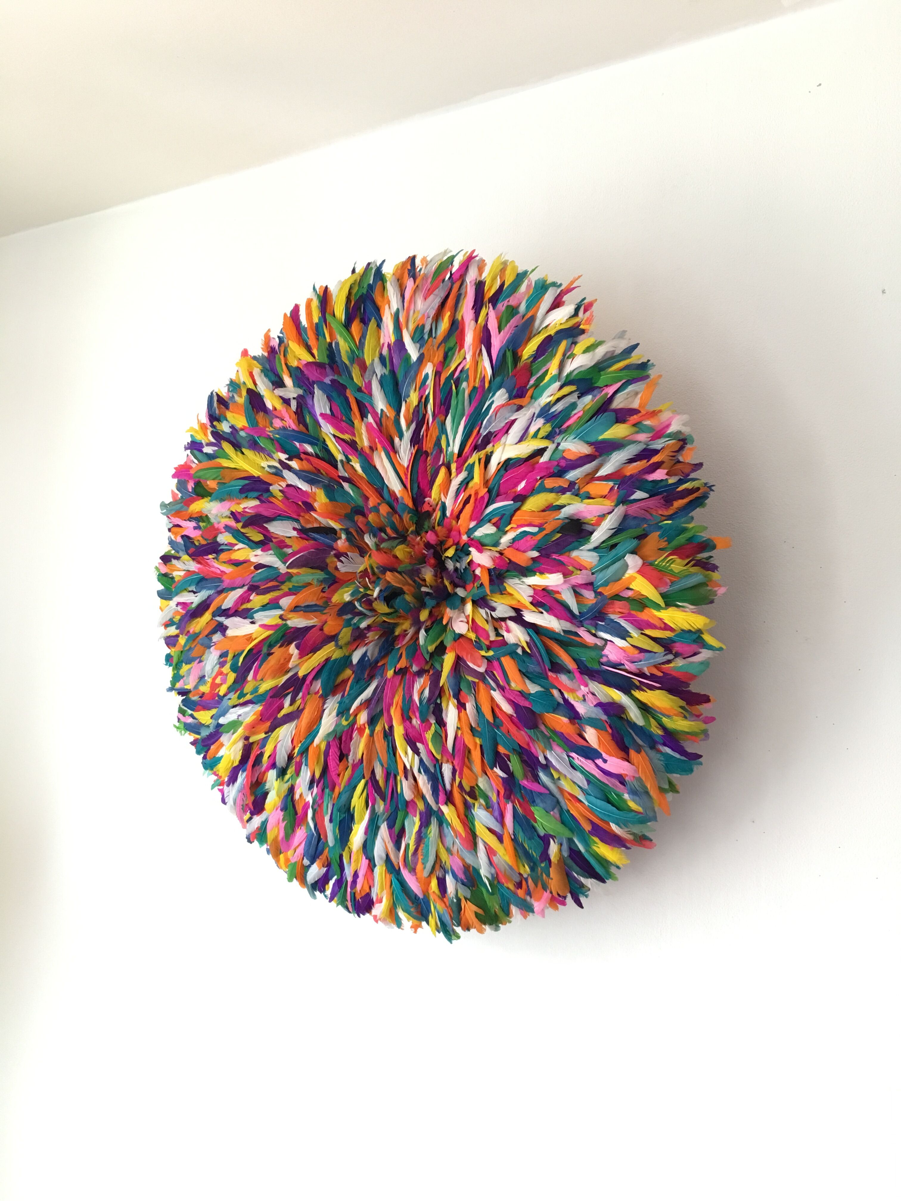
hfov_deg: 48.2
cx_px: 450
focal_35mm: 29
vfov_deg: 61.7
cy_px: 600
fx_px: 1006
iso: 160
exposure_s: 1/33
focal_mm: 4.15
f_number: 2.2
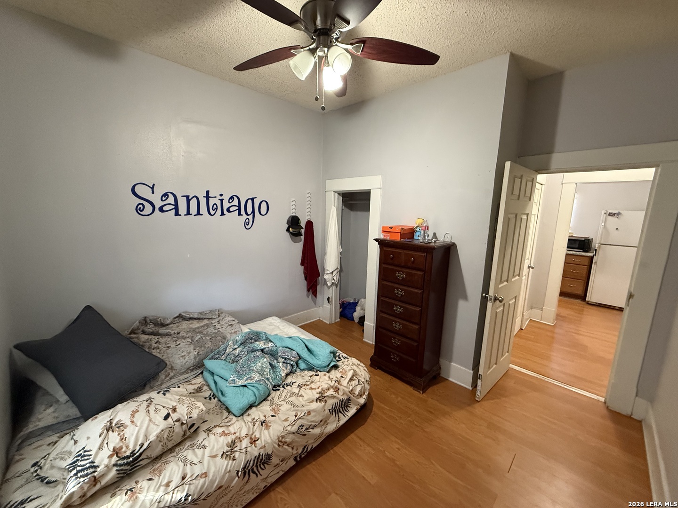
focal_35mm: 14
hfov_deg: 102.1
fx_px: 274
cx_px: 339
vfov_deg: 85.7
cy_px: 254
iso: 640
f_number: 2.2
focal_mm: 2.22
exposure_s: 1/60
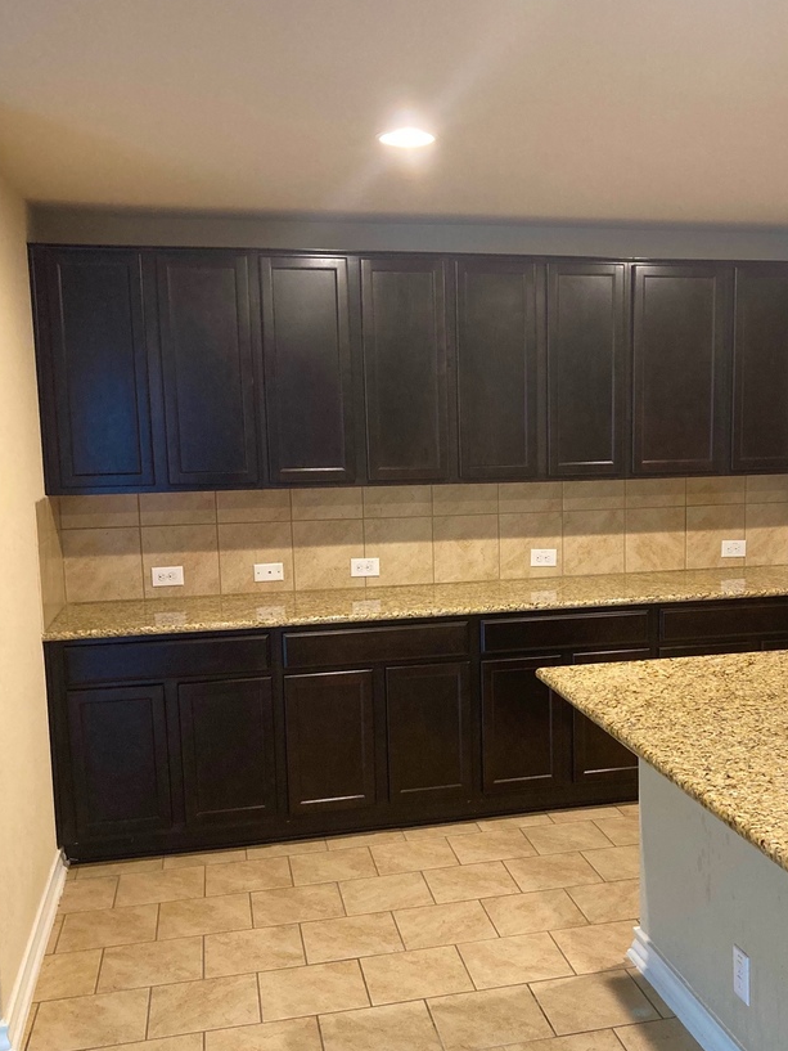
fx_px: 1123
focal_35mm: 37
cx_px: 517
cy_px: 593
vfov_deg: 50.0
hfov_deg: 38.3
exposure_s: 1/60
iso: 200
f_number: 1.8
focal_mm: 3.99
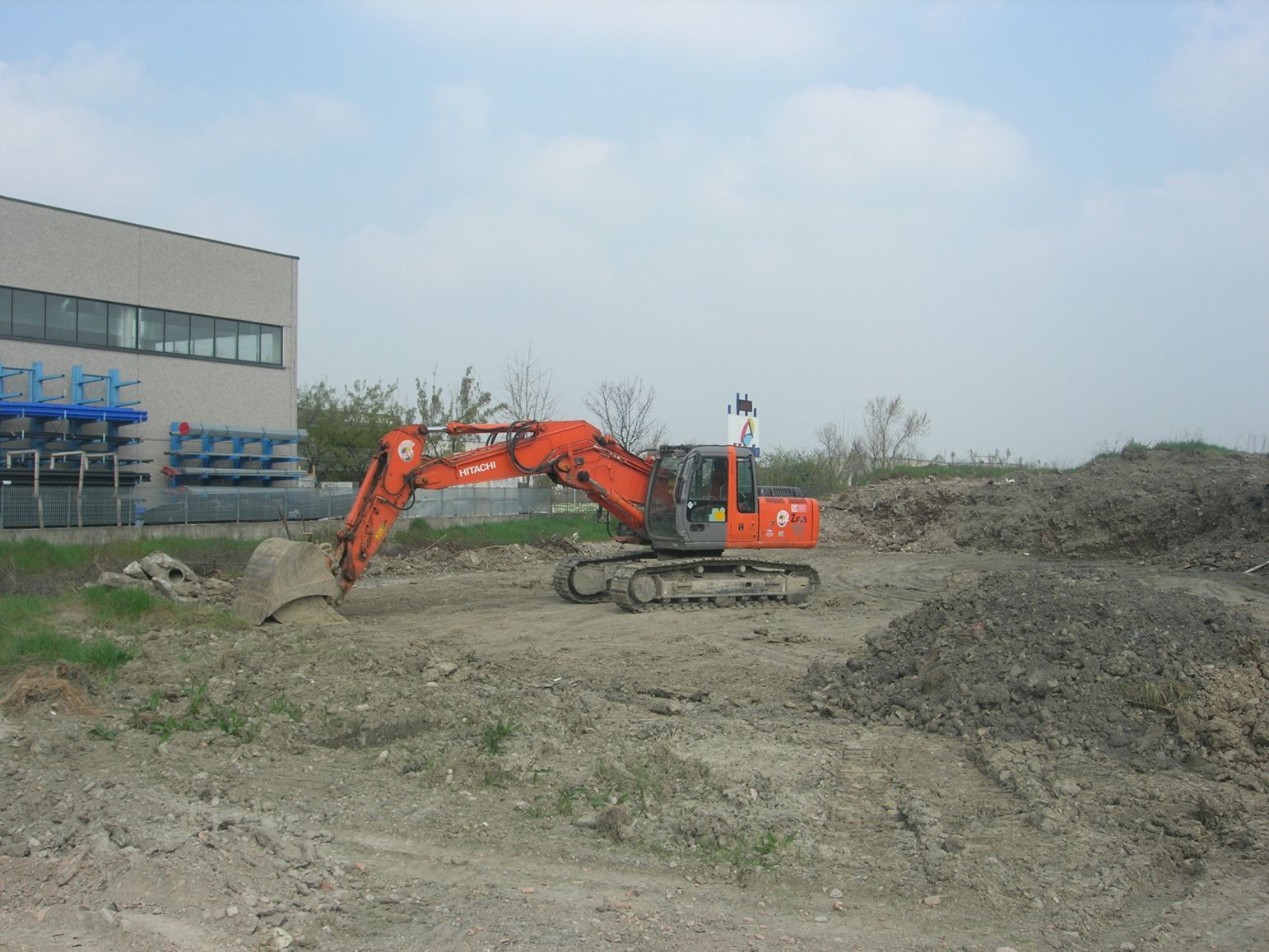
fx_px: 1393
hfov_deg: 49.0
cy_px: 476
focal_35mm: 38
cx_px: 634
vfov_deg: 37.7
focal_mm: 7.8
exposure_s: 1/530
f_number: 4.8
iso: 64
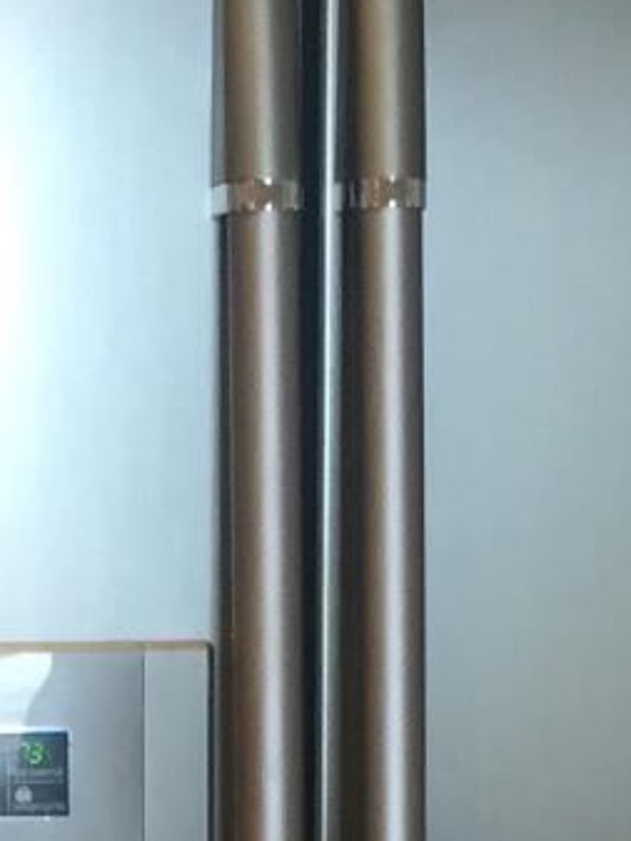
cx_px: -10
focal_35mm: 172
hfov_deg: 8.6
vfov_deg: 11.0
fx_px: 4178
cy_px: 1285
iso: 40
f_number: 2.2
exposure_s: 1/40
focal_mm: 4.15
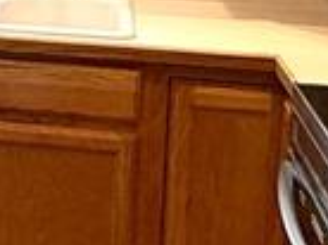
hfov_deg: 17.9
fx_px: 984
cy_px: -96
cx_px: -81
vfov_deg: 13.5
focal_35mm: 104
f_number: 2.2
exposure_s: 1/120
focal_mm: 2.22
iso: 320
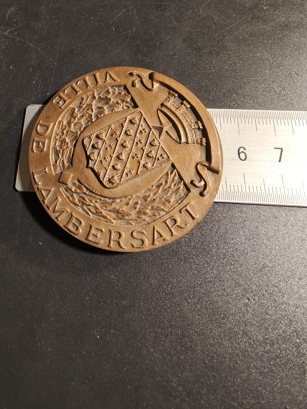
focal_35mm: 23
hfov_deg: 58.9
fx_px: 272
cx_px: 154
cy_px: 204
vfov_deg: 73.9
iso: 160
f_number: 2
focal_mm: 2.32
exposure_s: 1/100
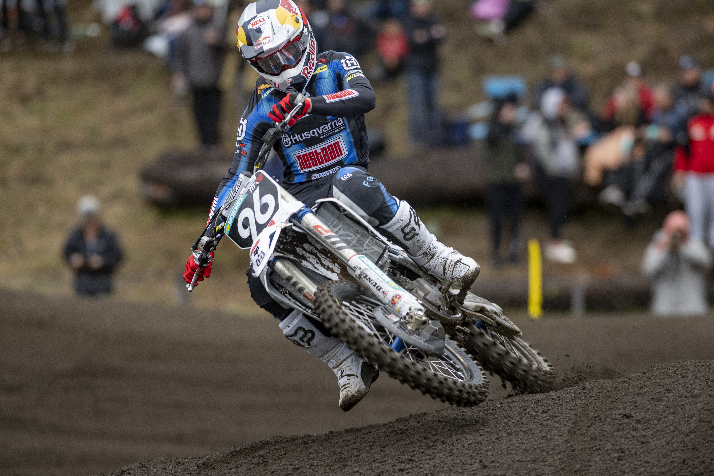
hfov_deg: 6.9
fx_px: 5950
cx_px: 357
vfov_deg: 4.6
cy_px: 238
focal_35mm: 300
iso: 400
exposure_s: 1/1000
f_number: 4
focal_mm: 300
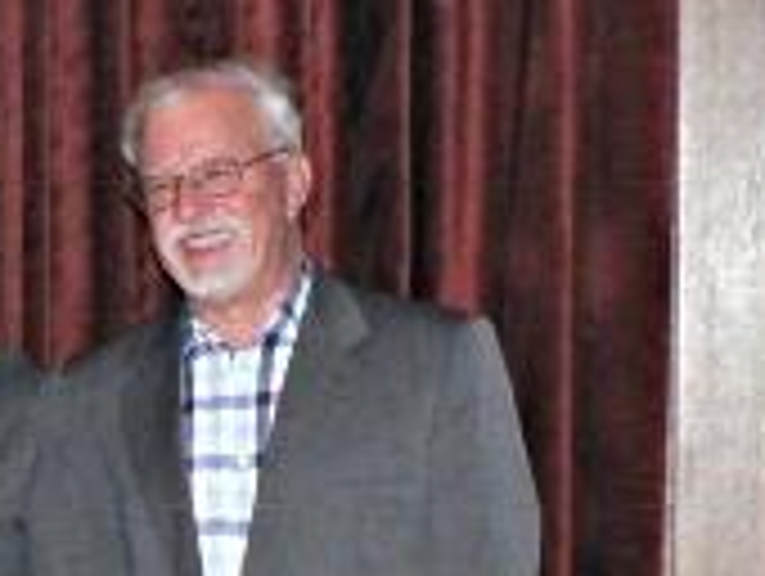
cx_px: 18
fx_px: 2811
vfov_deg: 11.3
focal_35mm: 127
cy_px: 832
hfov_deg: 15.3
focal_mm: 6
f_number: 2.8
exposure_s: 1/60
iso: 400
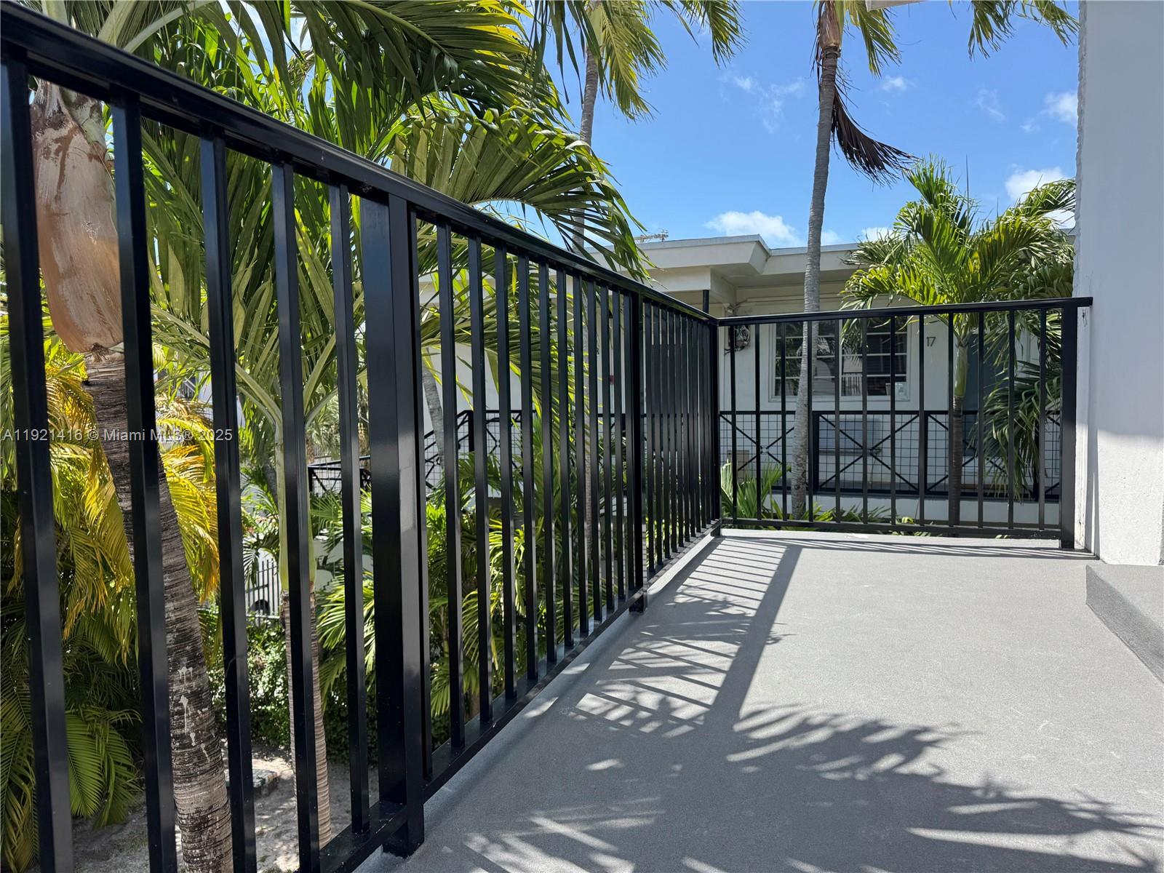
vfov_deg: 56.8
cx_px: 582
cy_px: 436
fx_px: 807
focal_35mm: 24
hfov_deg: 71.6
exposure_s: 1/2174
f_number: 1.78
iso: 80
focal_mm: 6.76
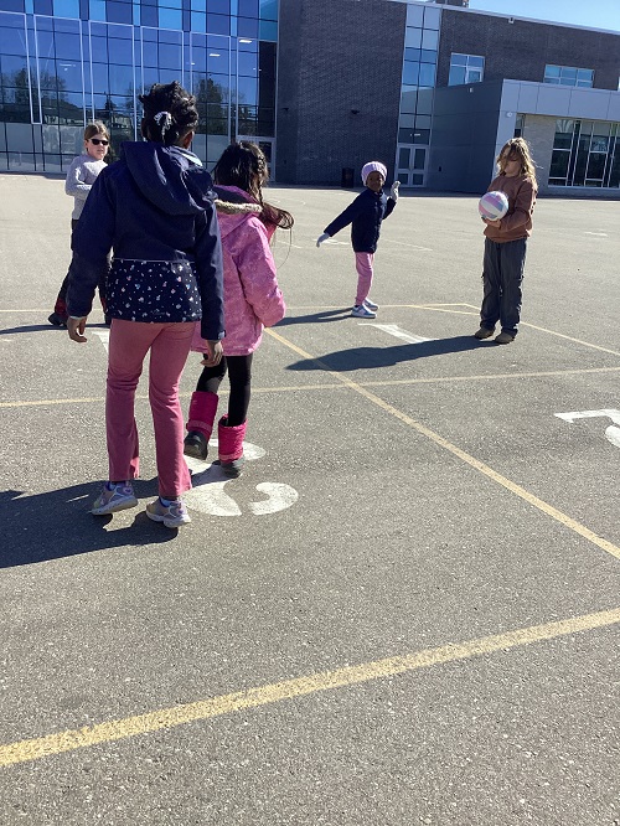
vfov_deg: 58.3
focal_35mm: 31
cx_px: 310
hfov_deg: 45.5
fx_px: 740
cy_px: 413
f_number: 2.4
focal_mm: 3.3
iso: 25
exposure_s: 1/1217
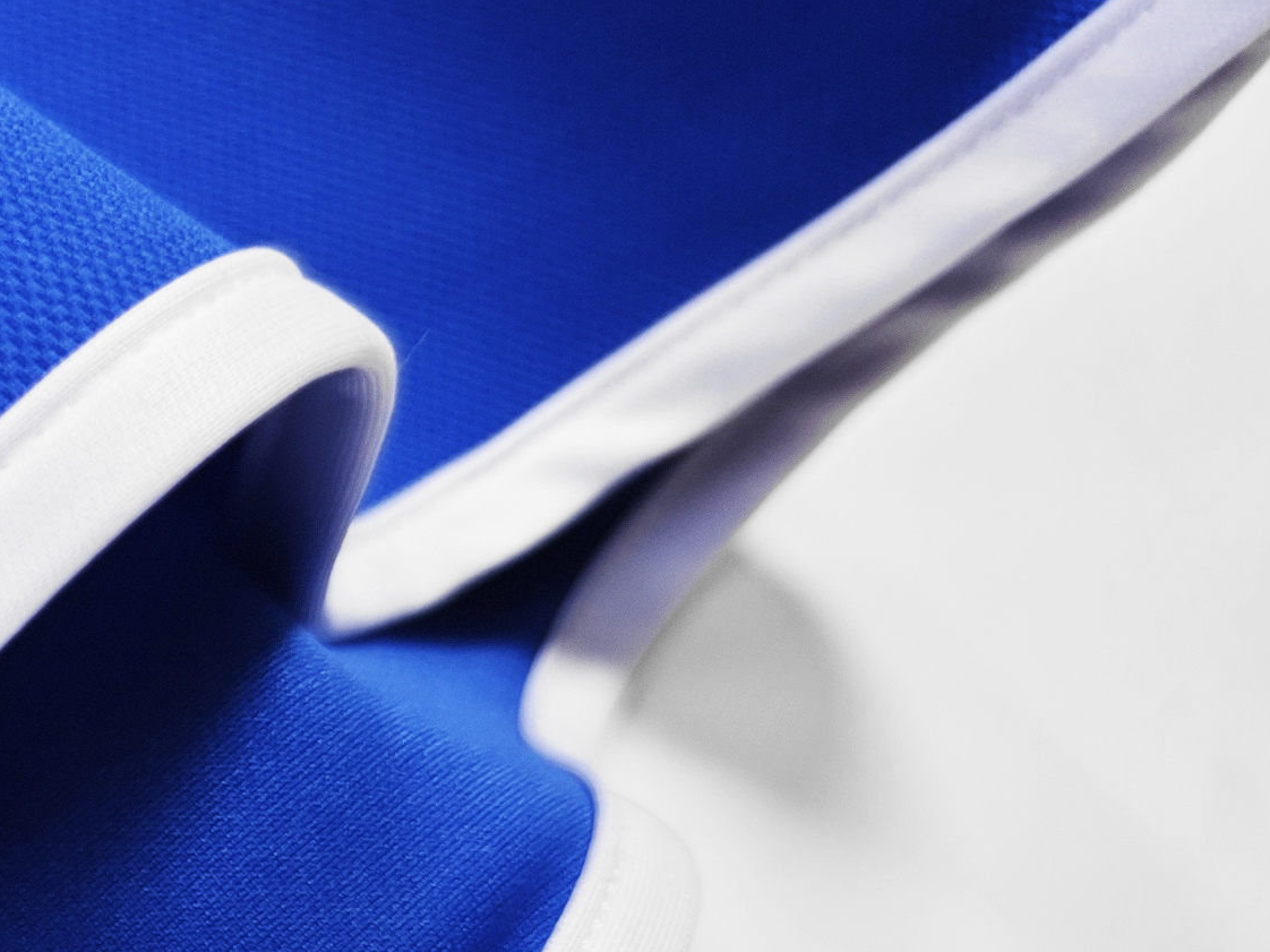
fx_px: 3081
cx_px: -936
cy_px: 1071
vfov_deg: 17.0
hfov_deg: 18.7
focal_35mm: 84
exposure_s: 1/120
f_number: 1.75
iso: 98
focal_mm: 8.67
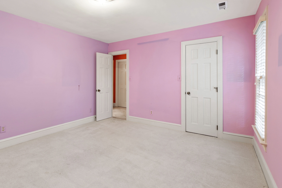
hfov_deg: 89.6
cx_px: 124
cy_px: 77
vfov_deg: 66.9
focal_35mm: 18
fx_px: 141
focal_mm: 10
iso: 100
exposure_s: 1/1.25
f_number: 8
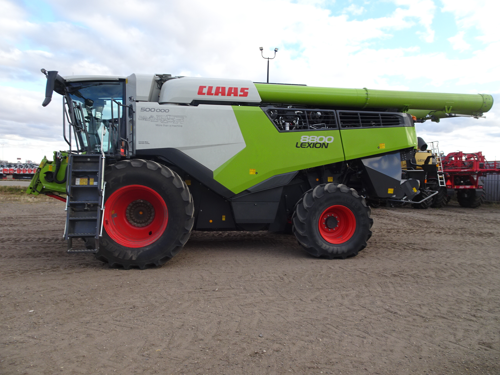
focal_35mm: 24
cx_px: 250
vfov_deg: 56.8
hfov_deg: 71.6
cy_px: 188
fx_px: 347
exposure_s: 1/160
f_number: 3.5
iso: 80
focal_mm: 4.1
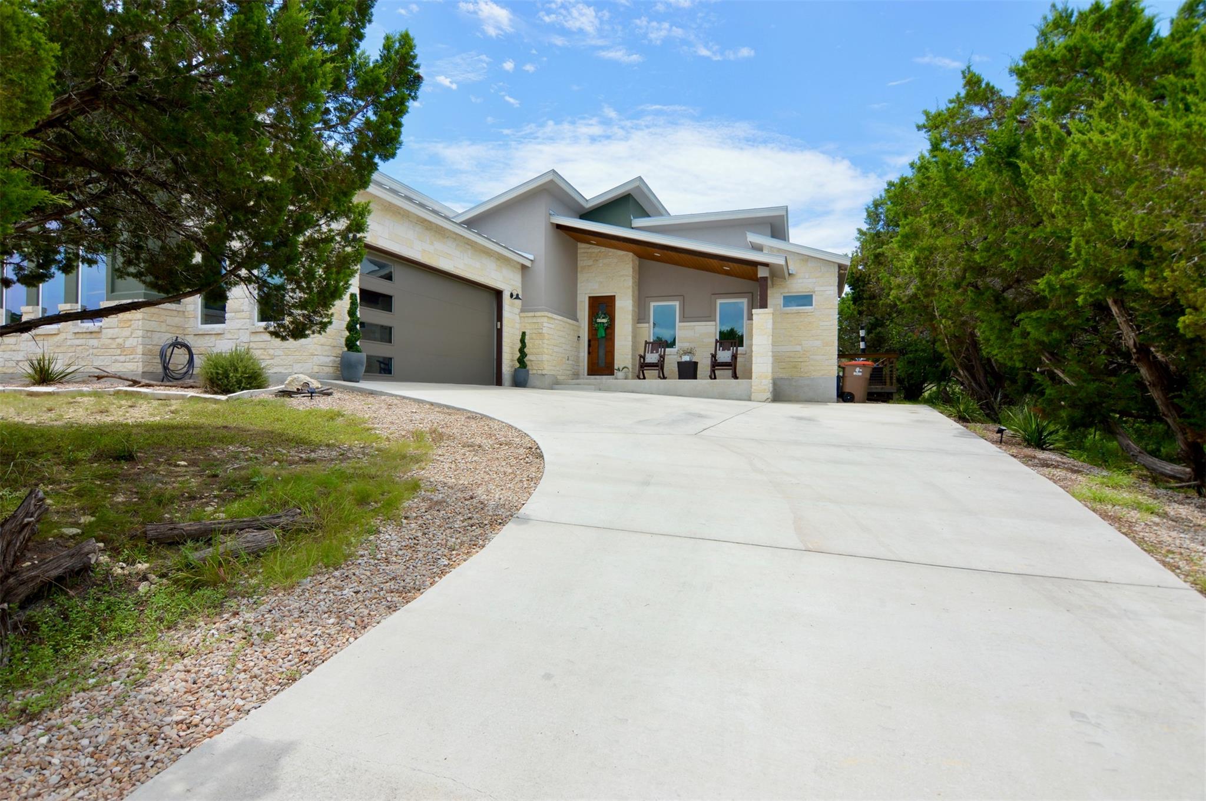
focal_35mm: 18
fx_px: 602
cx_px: 603
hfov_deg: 90.1
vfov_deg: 67.3
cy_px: 400
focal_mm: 12
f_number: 8
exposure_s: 1/250
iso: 100
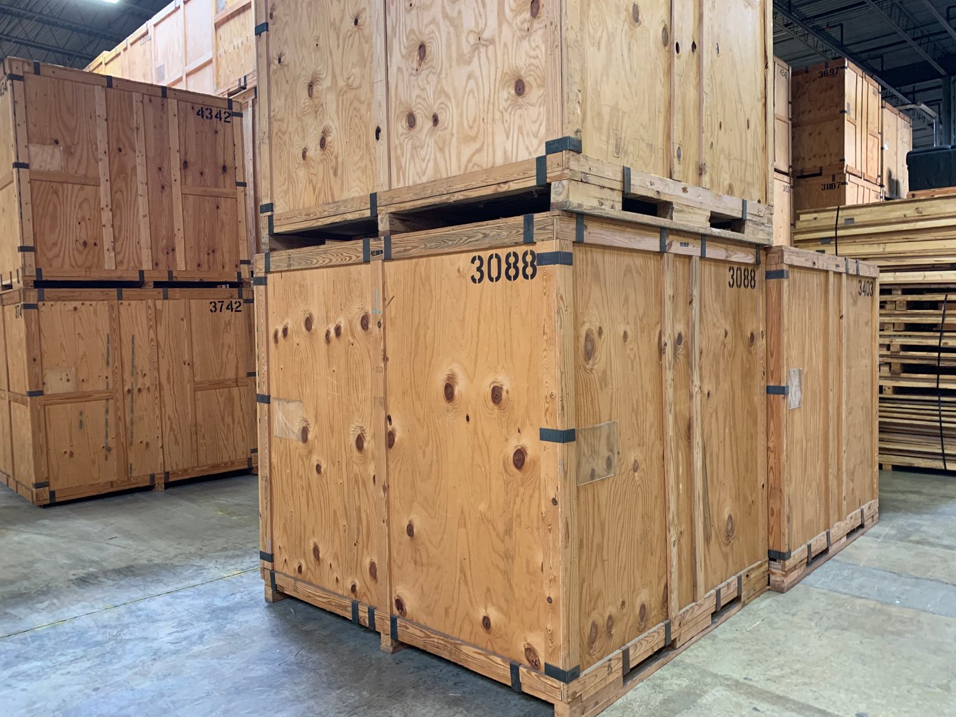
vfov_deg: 53.1
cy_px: 358
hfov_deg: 67.3
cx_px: 478
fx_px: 718
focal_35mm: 26
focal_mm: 4.25
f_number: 1.8
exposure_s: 1/60
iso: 250
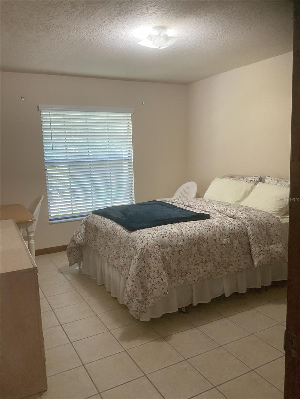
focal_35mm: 29
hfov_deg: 48.2
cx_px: 150
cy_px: 200
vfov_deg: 61.7
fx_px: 335
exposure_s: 1/60
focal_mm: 3
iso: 200
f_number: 1.8
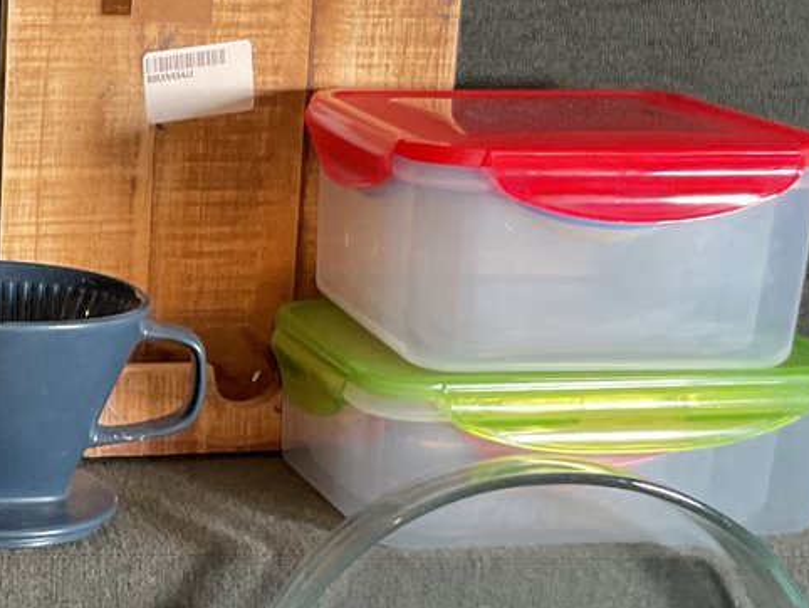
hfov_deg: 20.5
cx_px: -78
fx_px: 2128
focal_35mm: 91
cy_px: 380
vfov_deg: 16.2
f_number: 1.8
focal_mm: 3
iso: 160
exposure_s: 1/60
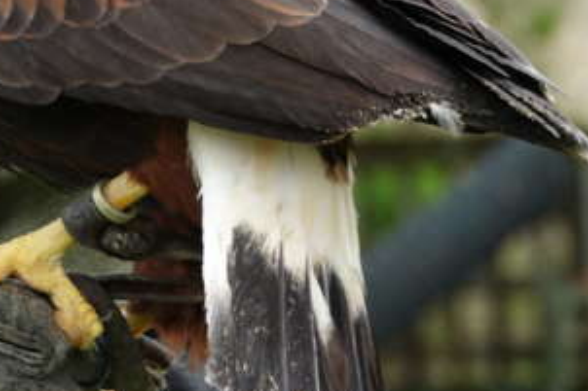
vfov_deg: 3.4
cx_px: -60
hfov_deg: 5.0
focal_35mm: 408
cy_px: -42
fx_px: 6660
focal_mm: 56.39
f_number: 4
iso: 100
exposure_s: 1/200
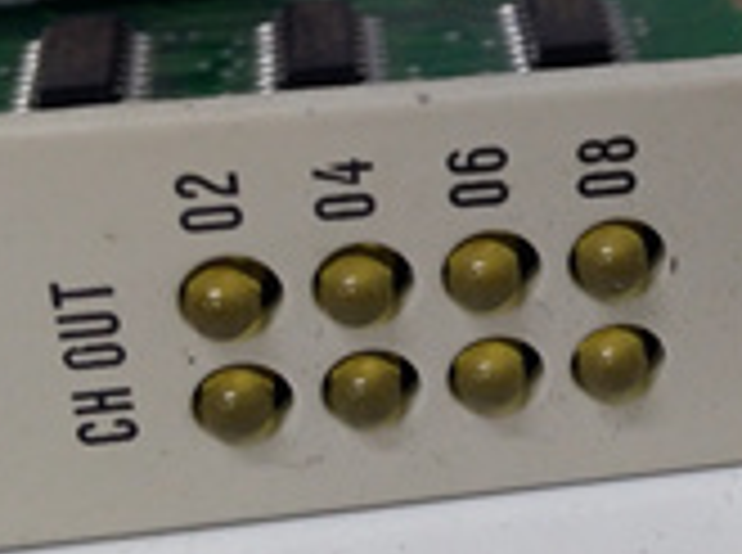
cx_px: 666
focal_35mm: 82
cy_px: 142
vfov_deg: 17.8
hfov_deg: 23.3
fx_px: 1754
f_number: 2
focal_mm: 3.79
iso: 224
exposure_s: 1/33
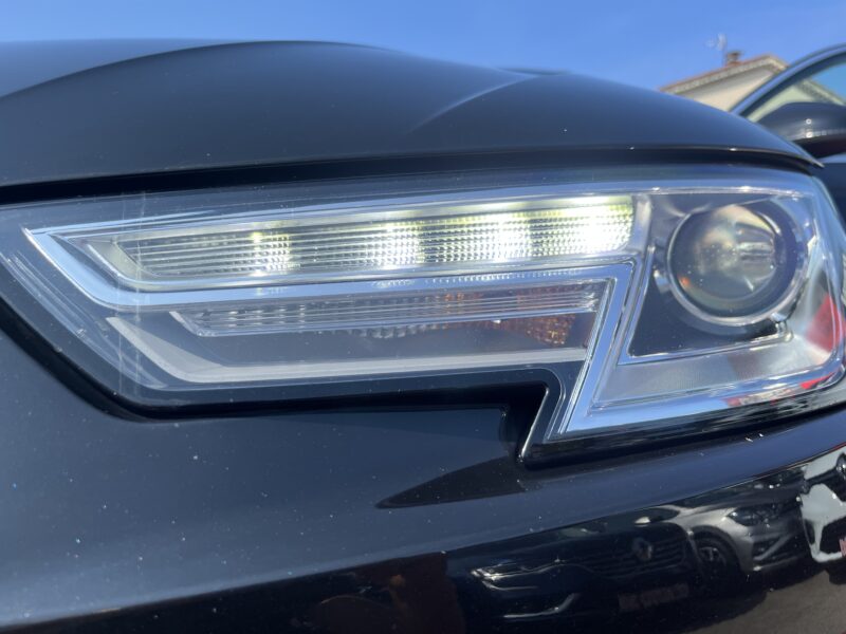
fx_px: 635
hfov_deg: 67.3
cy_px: 317
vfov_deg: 53.1
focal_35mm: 26
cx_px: 423
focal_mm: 5.1
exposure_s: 1/2101
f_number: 1.6
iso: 50
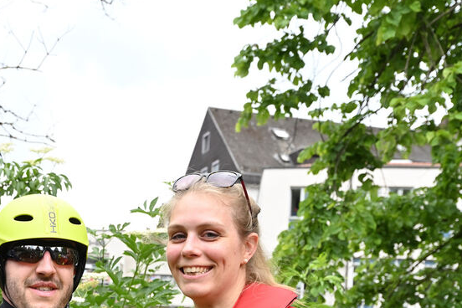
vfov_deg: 25.3
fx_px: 642
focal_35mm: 50
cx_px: 37
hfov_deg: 36.8
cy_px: 330
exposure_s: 1/1600
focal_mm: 23
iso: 800
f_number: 4
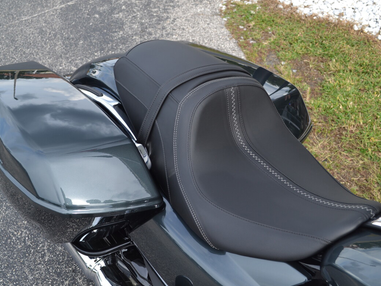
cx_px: 185
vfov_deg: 36.0
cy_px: 146
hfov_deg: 46.8
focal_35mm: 40
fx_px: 440
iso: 100
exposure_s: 1/125
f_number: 5.6
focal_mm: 24
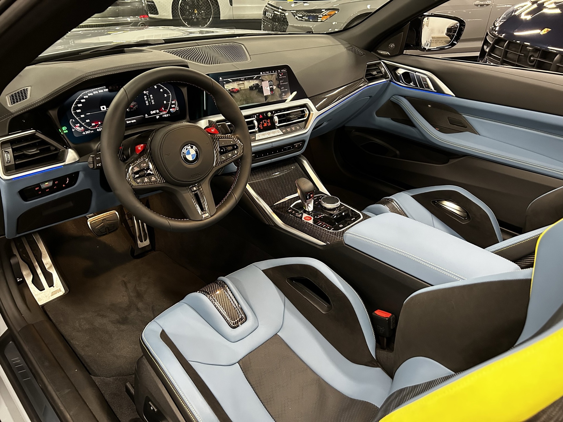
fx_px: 423
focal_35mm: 26
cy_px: 211
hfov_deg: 67.3
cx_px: 282
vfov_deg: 53.1
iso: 400
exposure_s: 1/40
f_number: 1.5
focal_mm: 5.7
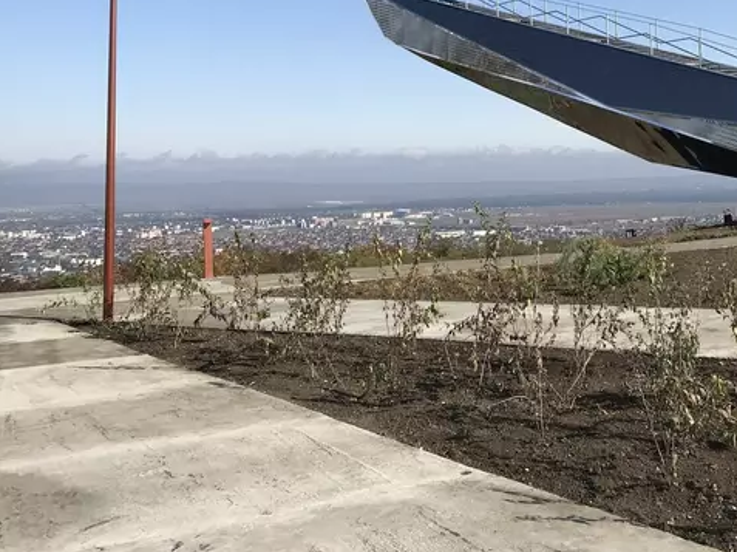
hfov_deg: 39.8
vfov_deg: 30.1
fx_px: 1000
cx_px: 511
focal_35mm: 47
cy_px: 114
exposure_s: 1/2994
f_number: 1.8
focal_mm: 3.99
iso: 20
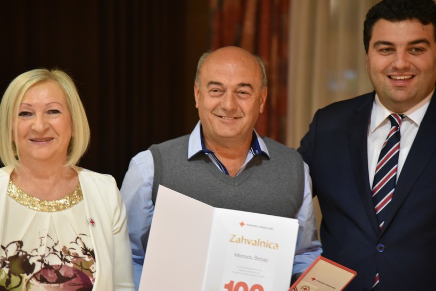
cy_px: 146
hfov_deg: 17.1
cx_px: 218
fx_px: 1453
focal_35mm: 120
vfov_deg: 11.4
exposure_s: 1/25
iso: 5000
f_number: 4
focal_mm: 120
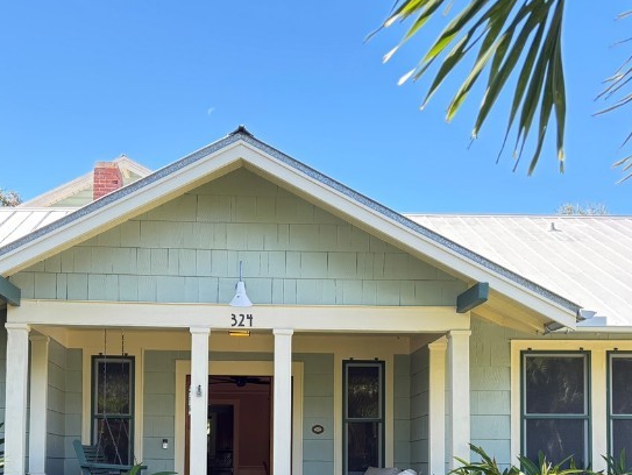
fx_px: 895
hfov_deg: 38.8
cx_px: 268
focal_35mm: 49
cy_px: 430
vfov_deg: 28.5
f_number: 1.6
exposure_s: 1/172
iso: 64
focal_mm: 5.96
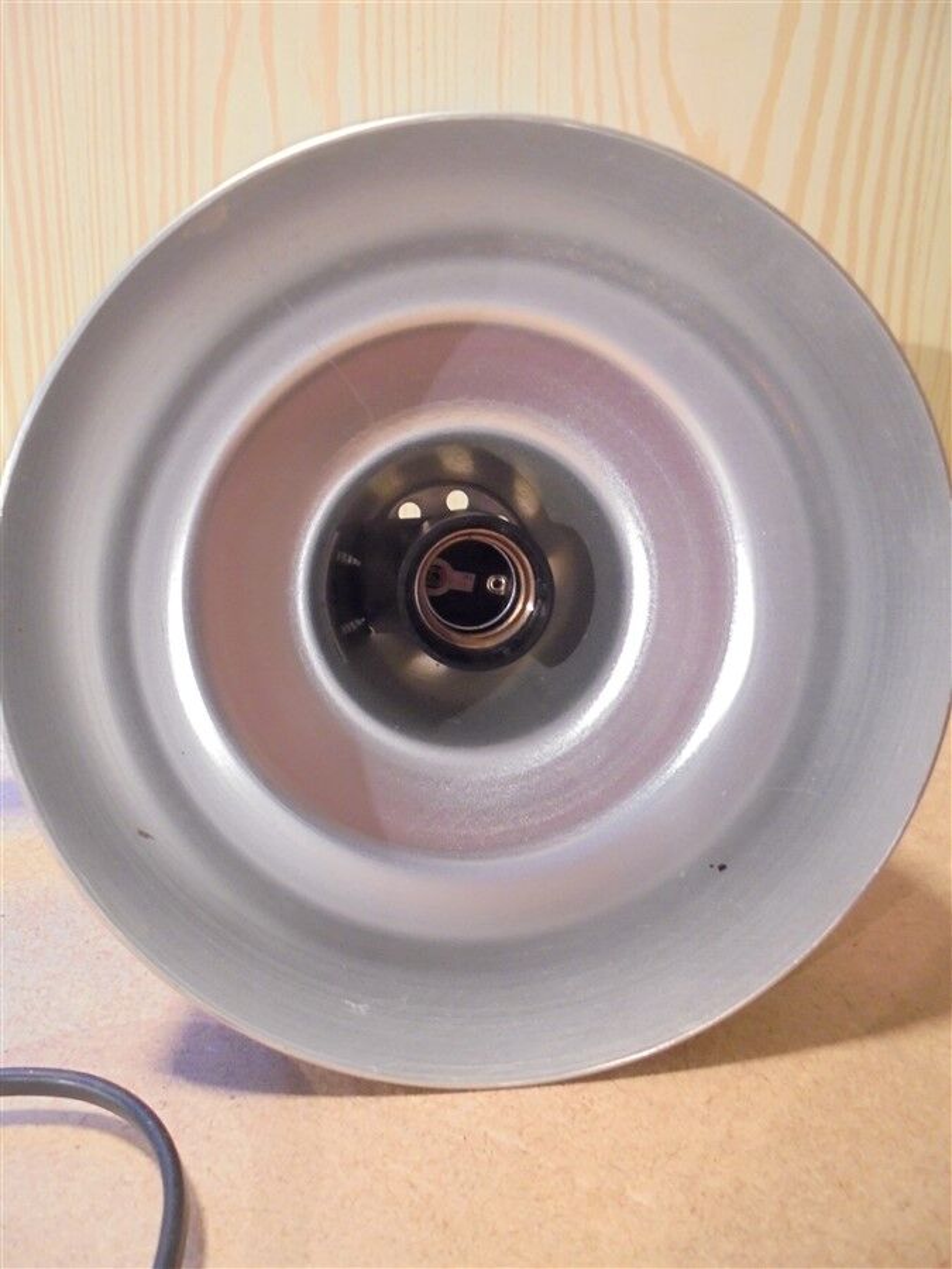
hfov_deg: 53.1
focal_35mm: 26
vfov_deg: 67.3
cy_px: 634
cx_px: 476
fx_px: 953
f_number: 3.5
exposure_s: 1/6
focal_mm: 4.6
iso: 400
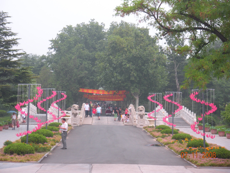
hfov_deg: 19.6
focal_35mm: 100
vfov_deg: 14.8
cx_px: 115
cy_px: 86
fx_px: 664
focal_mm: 17.4
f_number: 5
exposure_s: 1/122
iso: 64
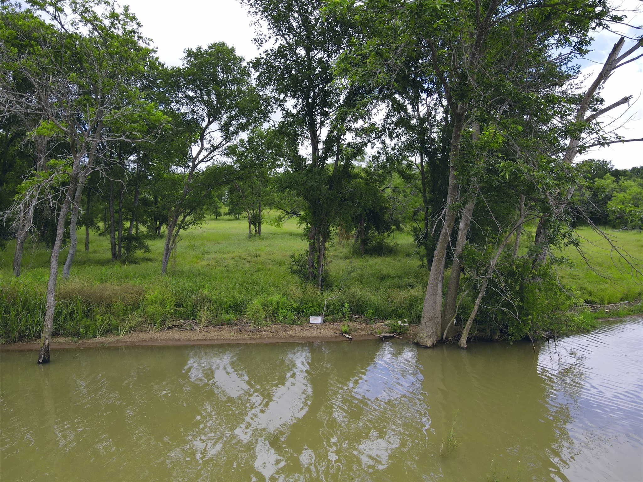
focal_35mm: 24
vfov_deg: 56.8
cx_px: 322
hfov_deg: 71.6
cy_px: 241
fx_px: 446
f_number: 2.8
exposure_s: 1/350
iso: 100
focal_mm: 4.5
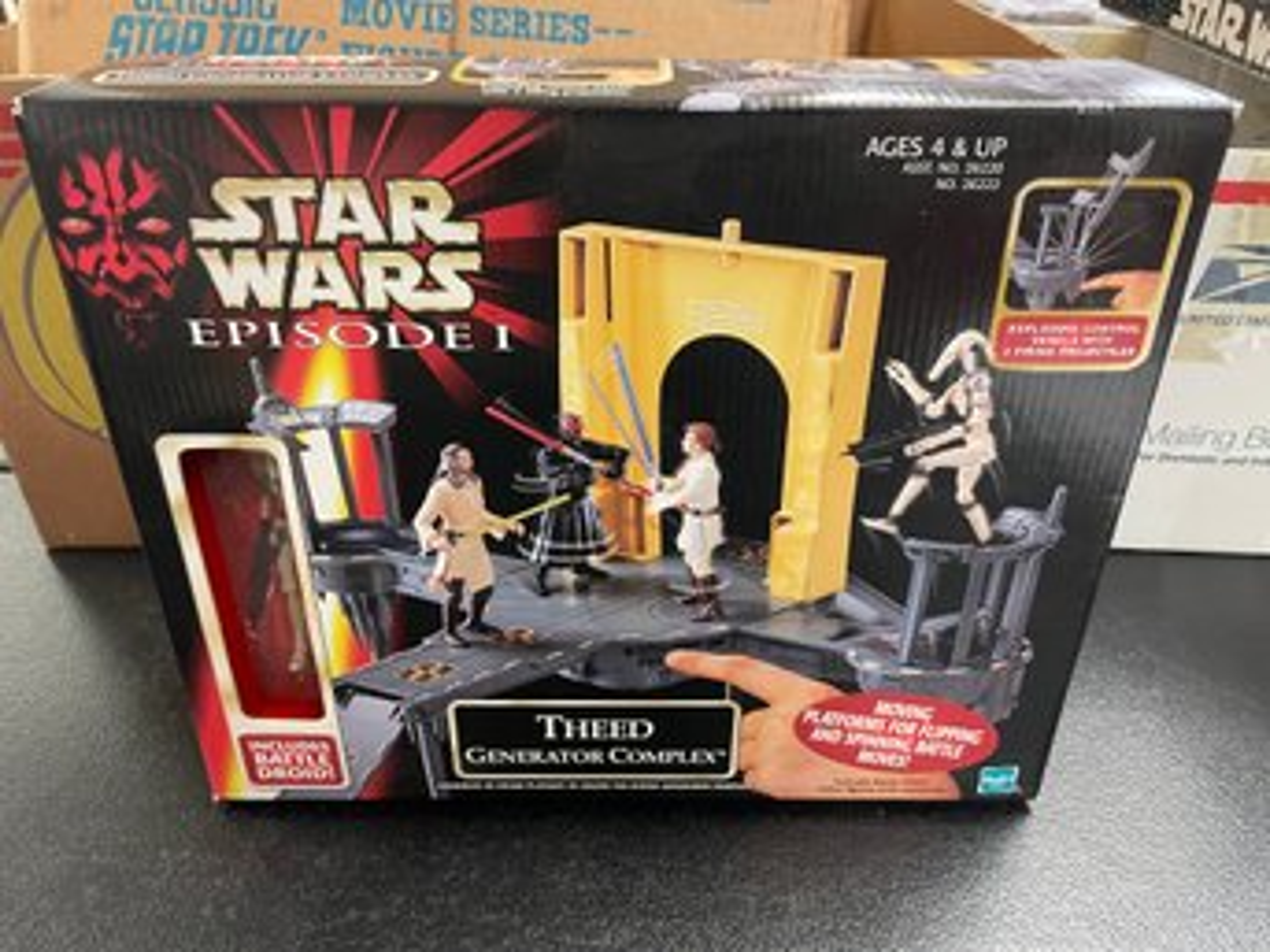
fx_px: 954
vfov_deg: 53.0
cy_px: 476
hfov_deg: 67.3
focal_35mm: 26
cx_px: 635
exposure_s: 1/60
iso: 400
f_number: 1.6
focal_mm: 4.2
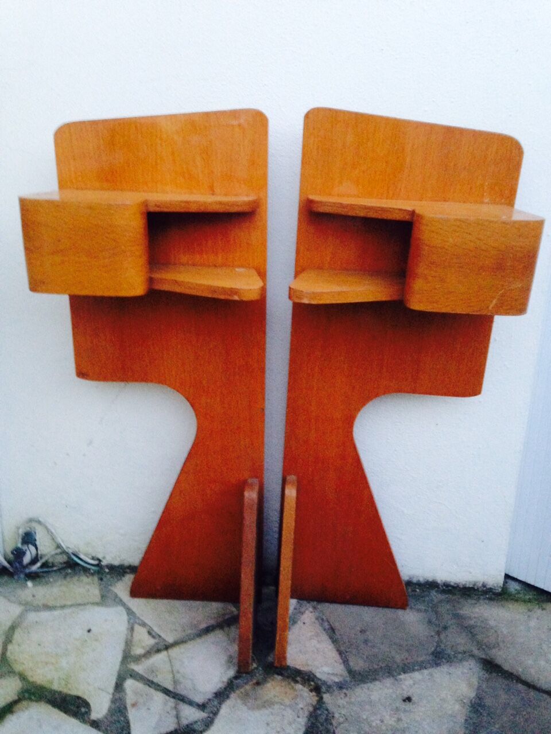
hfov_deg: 42.9
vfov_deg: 55.4
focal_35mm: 33
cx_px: 276
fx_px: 700
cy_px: 367
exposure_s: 1/15
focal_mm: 4.12
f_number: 2.4
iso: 400
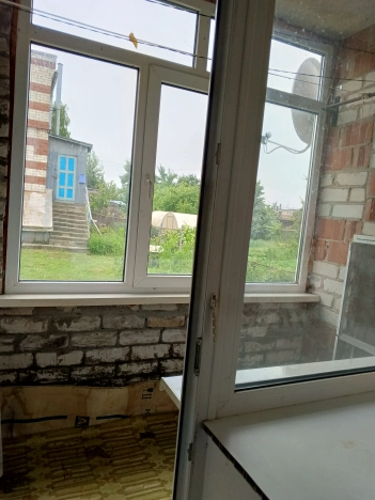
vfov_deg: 71.6
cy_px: 250
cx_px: 188
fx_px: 347
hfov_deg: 56.8
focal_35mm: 24
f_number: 1.6
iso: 110
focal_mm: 4.09
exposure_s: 1/120
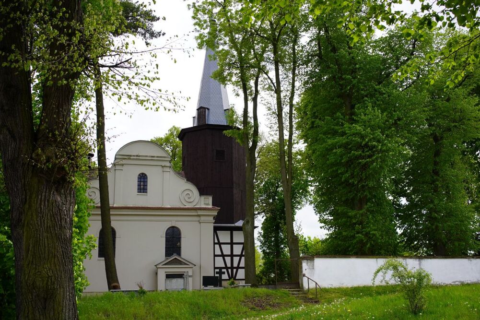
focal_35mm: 35
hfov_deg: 54.4
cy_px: 160
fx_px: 467
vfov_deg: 37.8
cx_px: 240
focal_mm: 35
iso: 100
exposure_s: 1/100
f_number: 7.1
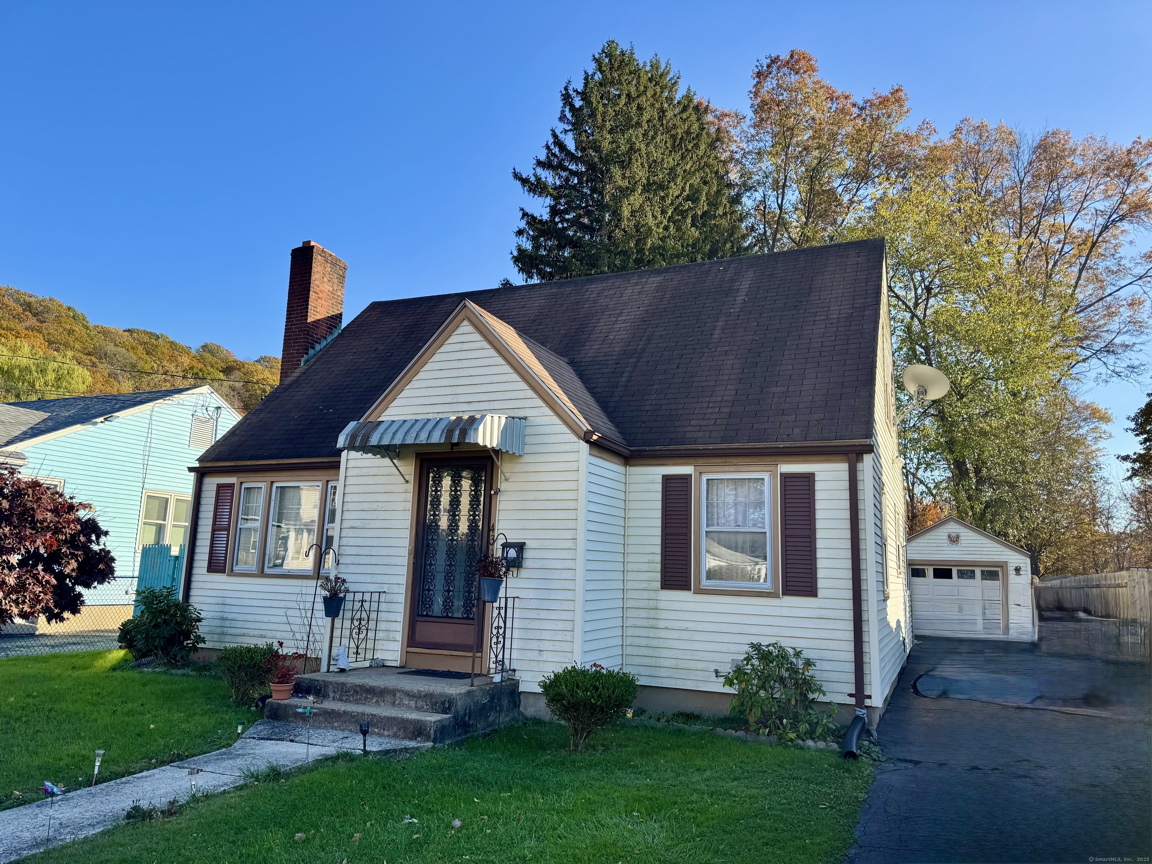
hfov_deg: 71.6
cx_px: 576
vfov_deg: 56.8
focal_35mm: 24
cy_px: 432
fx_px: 799
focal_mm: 6.76
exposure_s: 1/1678
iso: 80
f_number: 1.78
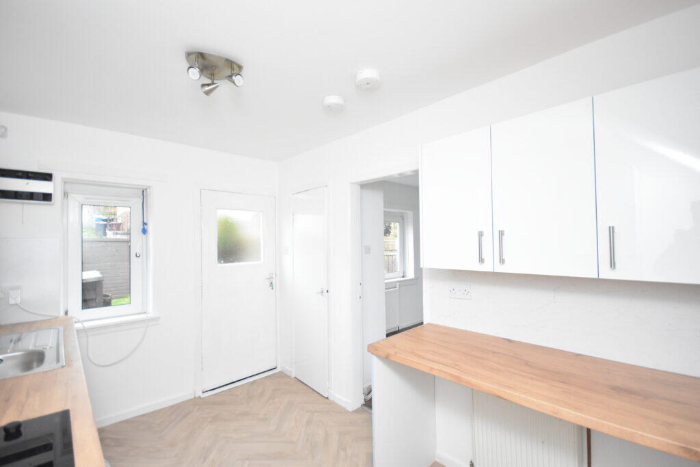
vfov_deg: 77.3
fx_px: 292
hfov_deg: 100.4
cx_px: 350
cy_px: 234
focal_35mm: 15
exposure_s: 1/60
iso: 3600
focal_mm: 10
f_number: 4
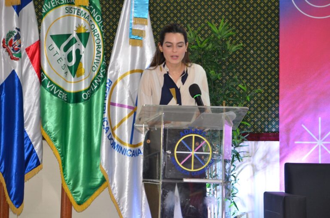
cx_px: 165
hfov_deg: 11.0
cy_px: 109
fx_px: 1714
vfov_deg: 7.3
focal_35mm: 188
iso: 1600
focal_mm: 125
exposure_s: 1/125
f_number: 5.6
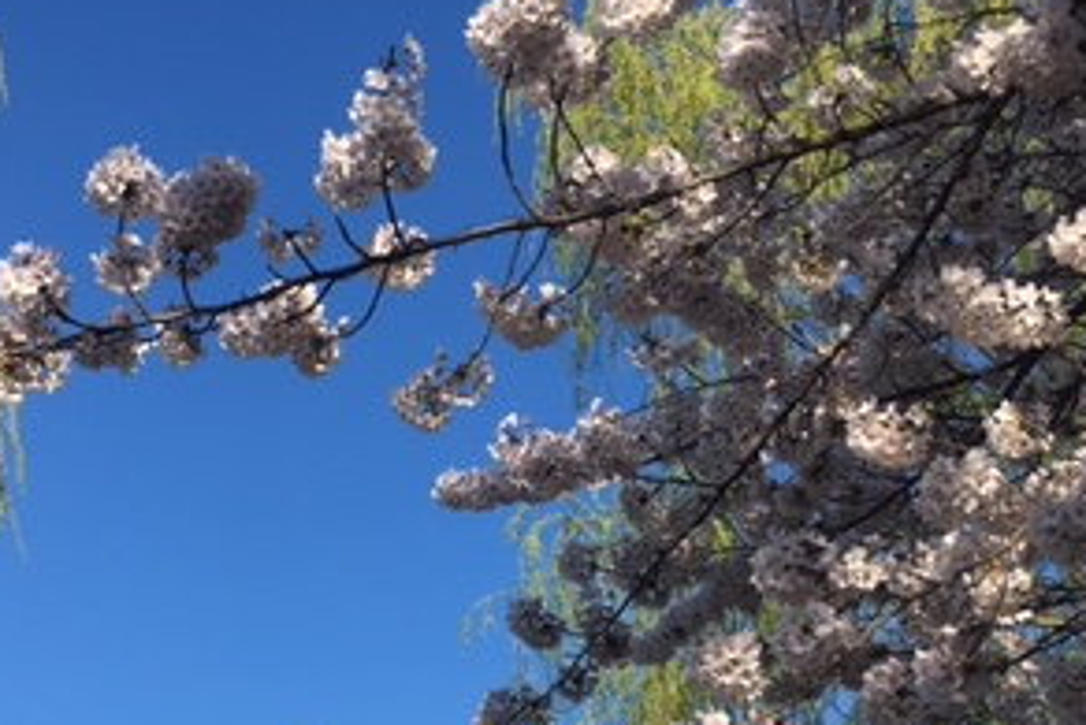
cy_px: 573
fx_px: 1992
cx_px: 398
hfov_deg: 30.4
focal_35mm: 66
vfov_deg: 20.4
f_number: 2.2
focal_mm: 4.15
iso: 25
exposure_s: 1/1115
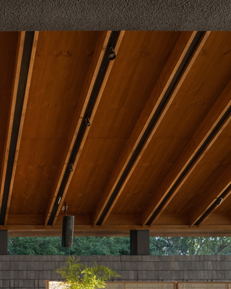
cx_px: -23
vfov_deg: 37.6
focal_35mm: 44
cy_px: 288
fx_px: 376
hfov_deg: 30.5
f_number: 6.3
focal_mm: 14
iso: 320
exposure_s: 1/100
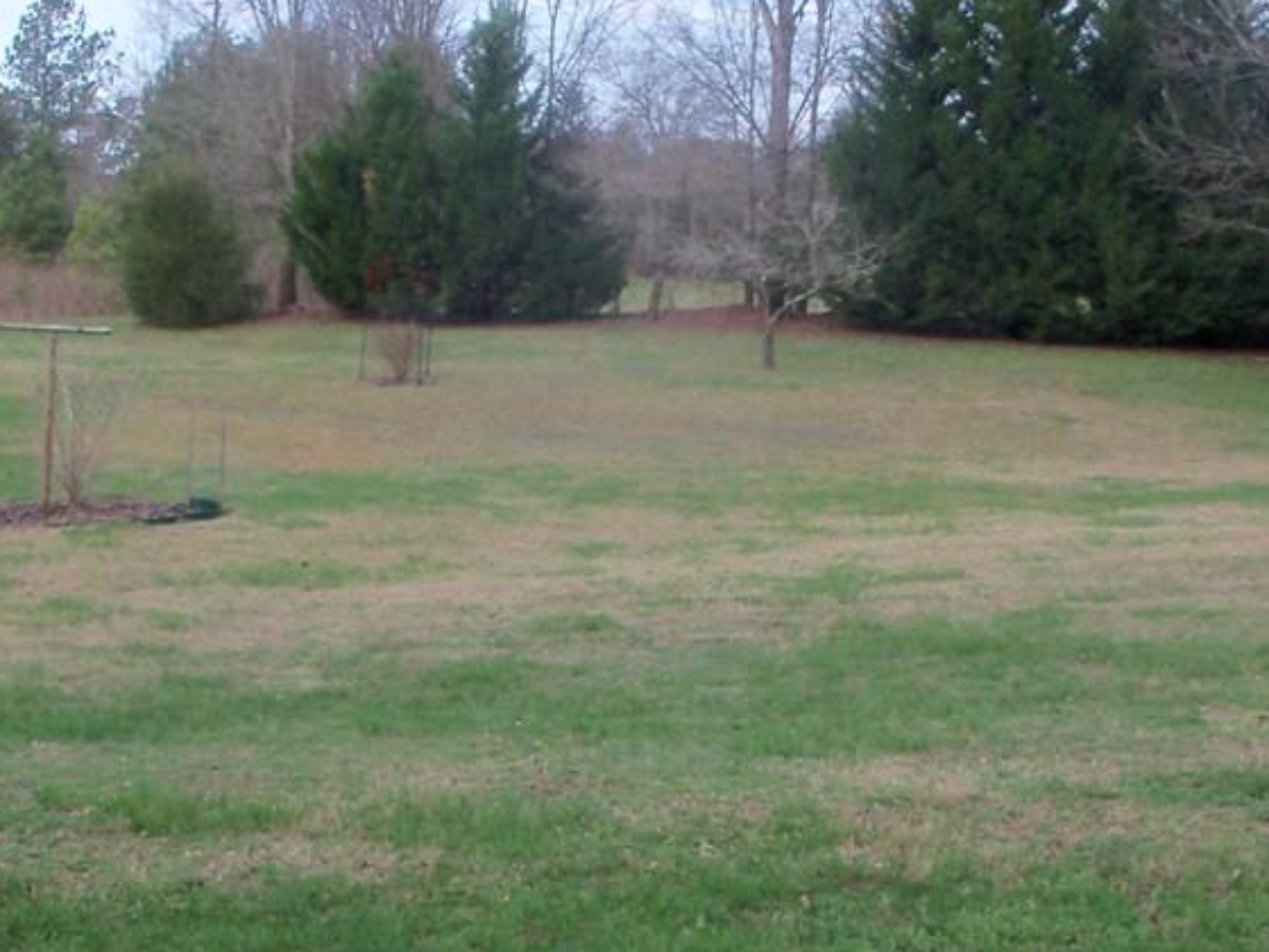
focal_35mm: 64
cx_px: 693
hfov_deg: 30.2
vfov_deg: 22.9
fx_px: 2346
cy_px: 483
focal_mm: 6.3
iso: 160
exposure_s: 1/400
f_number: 3
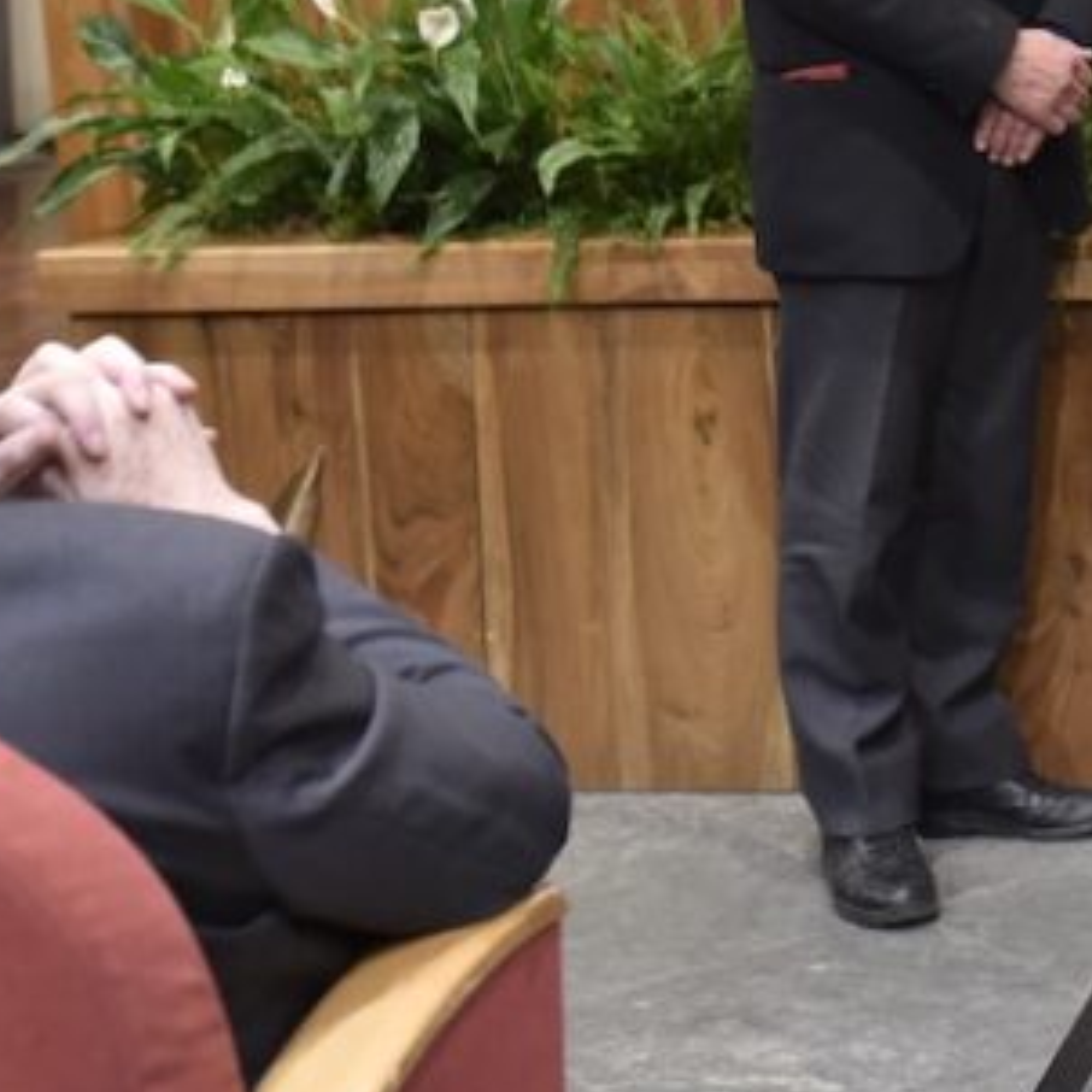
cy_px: -112
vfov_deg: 16.7
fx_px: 3605
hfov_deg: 15.9
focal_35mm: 101
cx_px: 1620
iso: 2200
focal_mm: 35
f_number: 2.8
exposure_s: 1/125
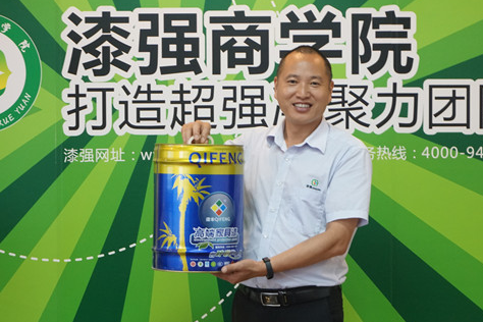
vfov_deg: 14.4
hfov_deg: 21.5
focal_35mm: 95
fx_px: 1274
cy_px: 158
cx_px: 265
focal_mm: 50
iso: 1250
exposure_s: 1/40
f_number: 5.6
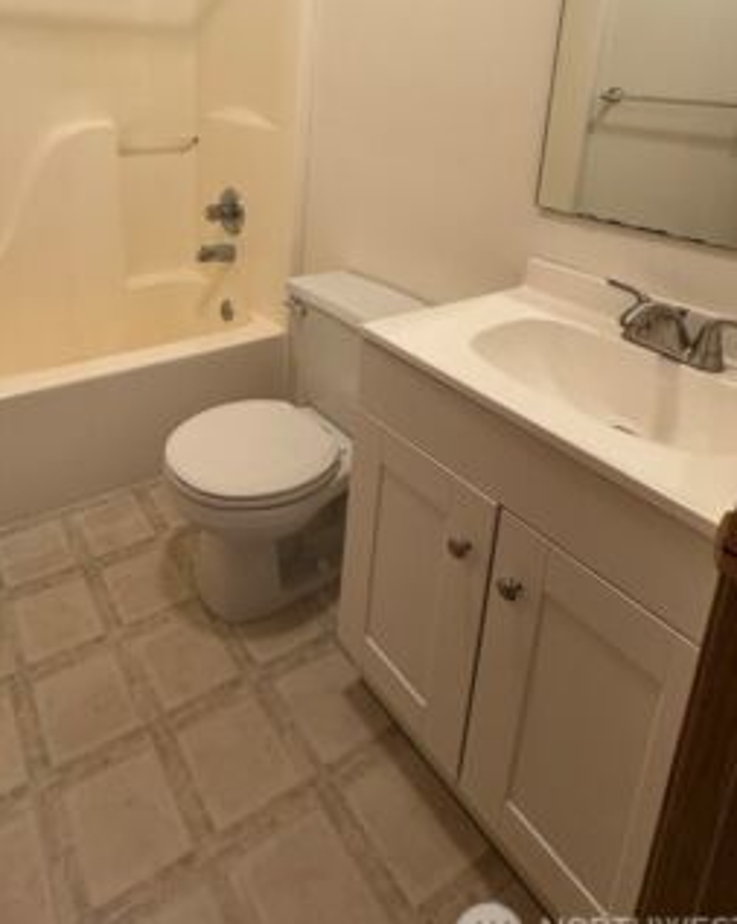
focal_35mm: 23
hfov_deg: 58.2
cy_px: 211
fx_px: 628
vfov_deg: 67.2
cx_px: 201
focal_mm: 2.22
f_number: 2.2
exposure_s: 1/120
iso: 320
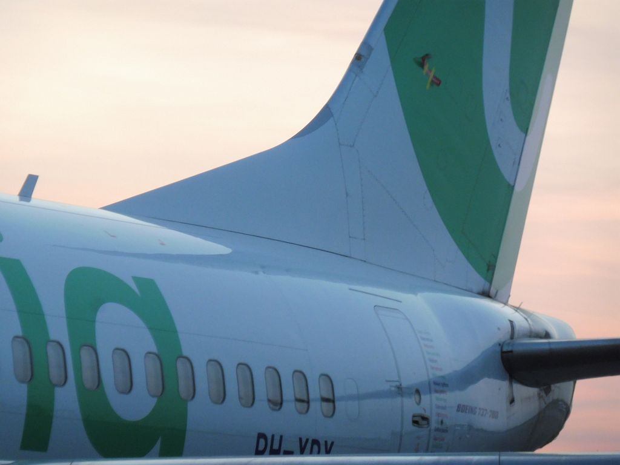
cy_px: 232
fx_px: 6018
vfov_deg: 4.4
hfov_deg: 5.9
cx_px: 310
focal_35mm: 336
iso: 400
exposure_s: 1/80
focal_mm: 60
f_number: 5.9
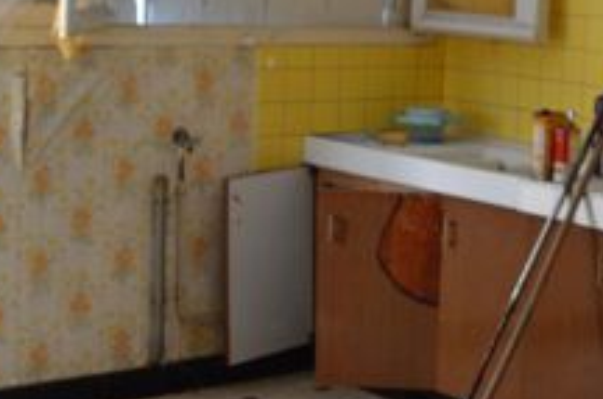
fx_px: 1638
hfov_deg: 19.4
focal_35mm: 98
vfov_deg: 13.8
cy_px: 42
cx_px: 764
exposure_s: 1/20
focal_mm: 20
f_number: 3.5
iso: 400
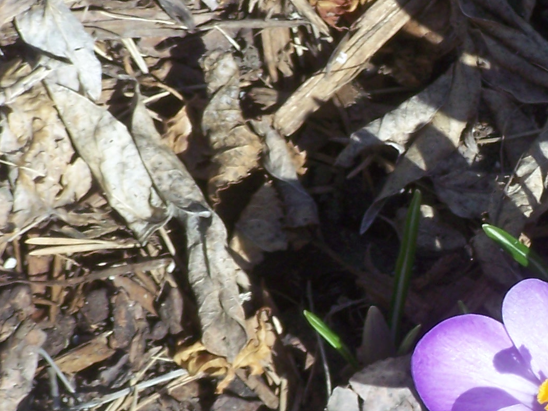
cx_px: 734
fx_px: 7883
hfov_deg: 4.0
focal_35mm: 498
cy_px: 290
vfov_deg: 3.0
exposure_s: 1/320
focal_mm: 28
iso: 64
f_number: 4.5
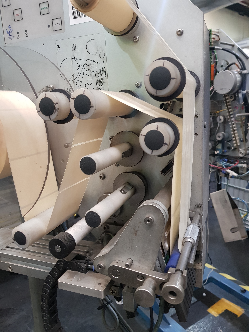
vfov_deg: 67.3
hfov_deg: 53.1
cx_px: 124
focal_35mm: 26
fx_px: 249
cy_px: 166
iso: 250
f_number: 1.7
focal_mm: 4.3
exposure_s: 1/33
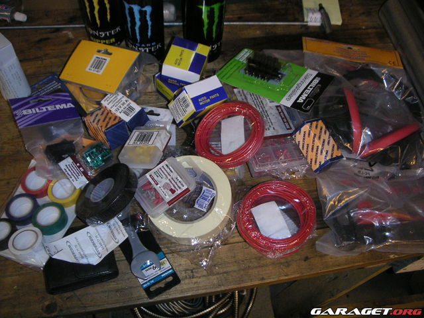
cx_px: 212
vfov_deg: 37.7
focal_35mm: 38
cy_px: 159
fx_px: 465
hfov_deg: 49.0
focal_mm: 6
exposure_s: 1/45
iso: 160
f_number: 2.8
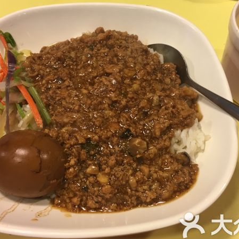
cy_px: 113
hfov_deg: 41.8
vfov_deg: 41.8
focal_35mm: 40
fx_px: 312
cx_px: 127
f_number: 2.2
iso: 32
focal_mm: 4.15
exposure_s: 1/17
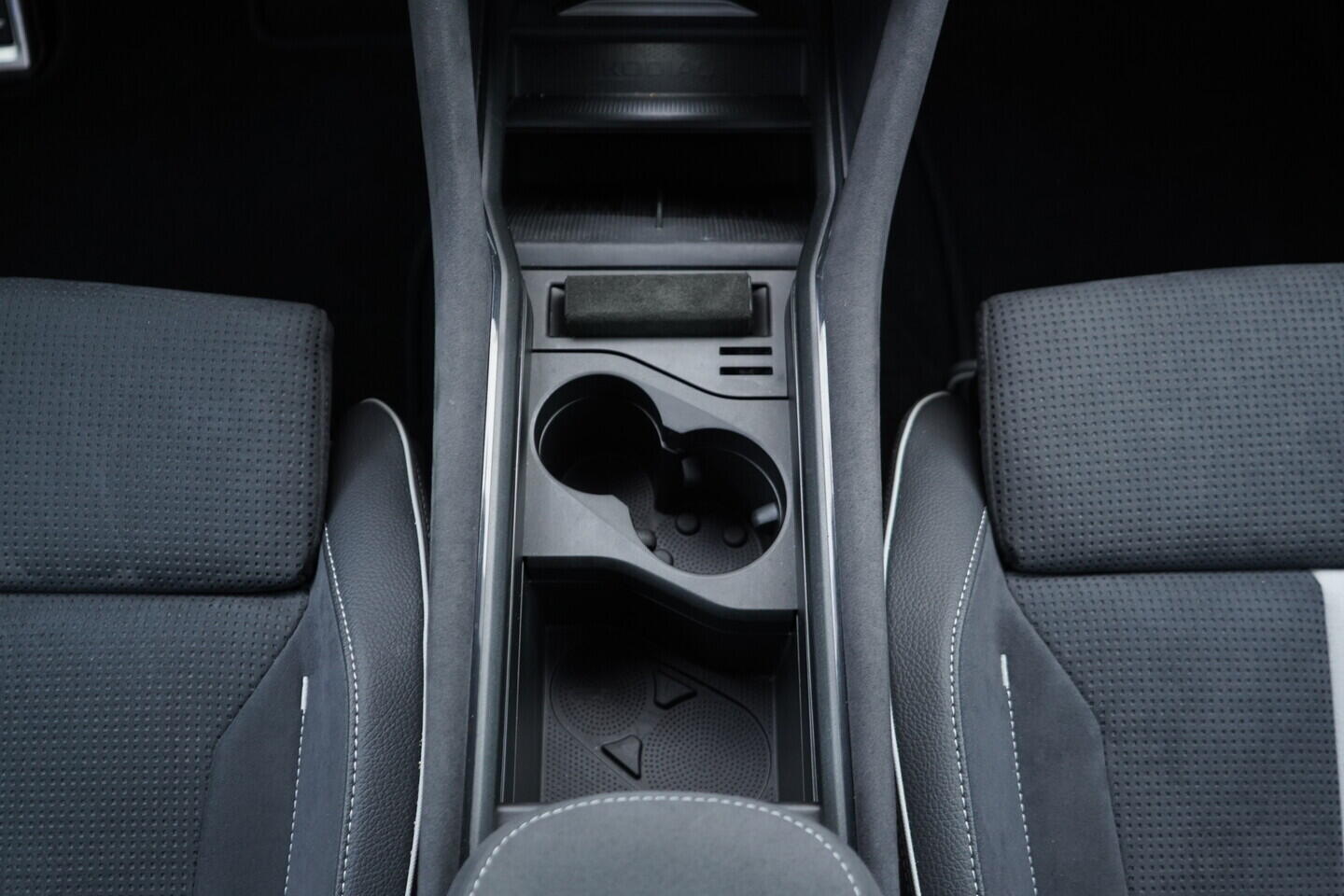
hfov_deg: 53.1
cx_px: 672
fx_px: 1344
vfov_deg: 36.9
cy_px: 448
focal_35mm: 36
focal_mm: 24
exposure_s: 1/40
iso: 500
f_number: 2.8
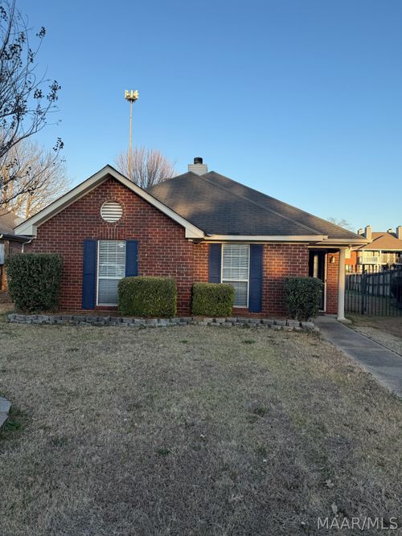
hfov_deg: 56.8
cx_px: 201
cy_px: 268
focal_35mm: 24
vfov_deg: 71.6
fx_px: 372
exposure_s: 1/1192
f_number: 1.78
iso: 80
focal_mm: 6.76
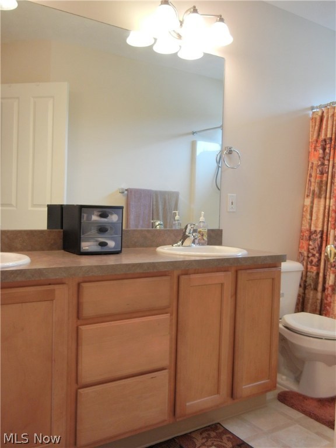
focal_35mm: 30
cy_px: 224
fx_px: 388
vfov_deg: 60.0
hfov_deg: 46.8
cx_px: 168
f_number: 3.5
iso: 160
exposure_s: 1/30.1
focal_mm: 5.4
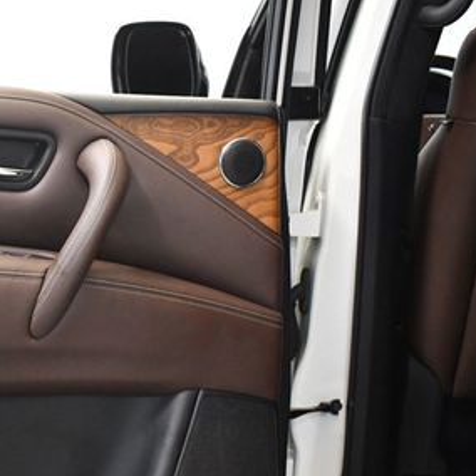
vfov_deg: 24.8
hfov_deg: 23.9
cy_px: 327
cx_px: -2
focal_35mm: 69
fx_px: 1073
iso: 3200
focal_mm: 18
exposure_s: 1/125
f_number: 3.5
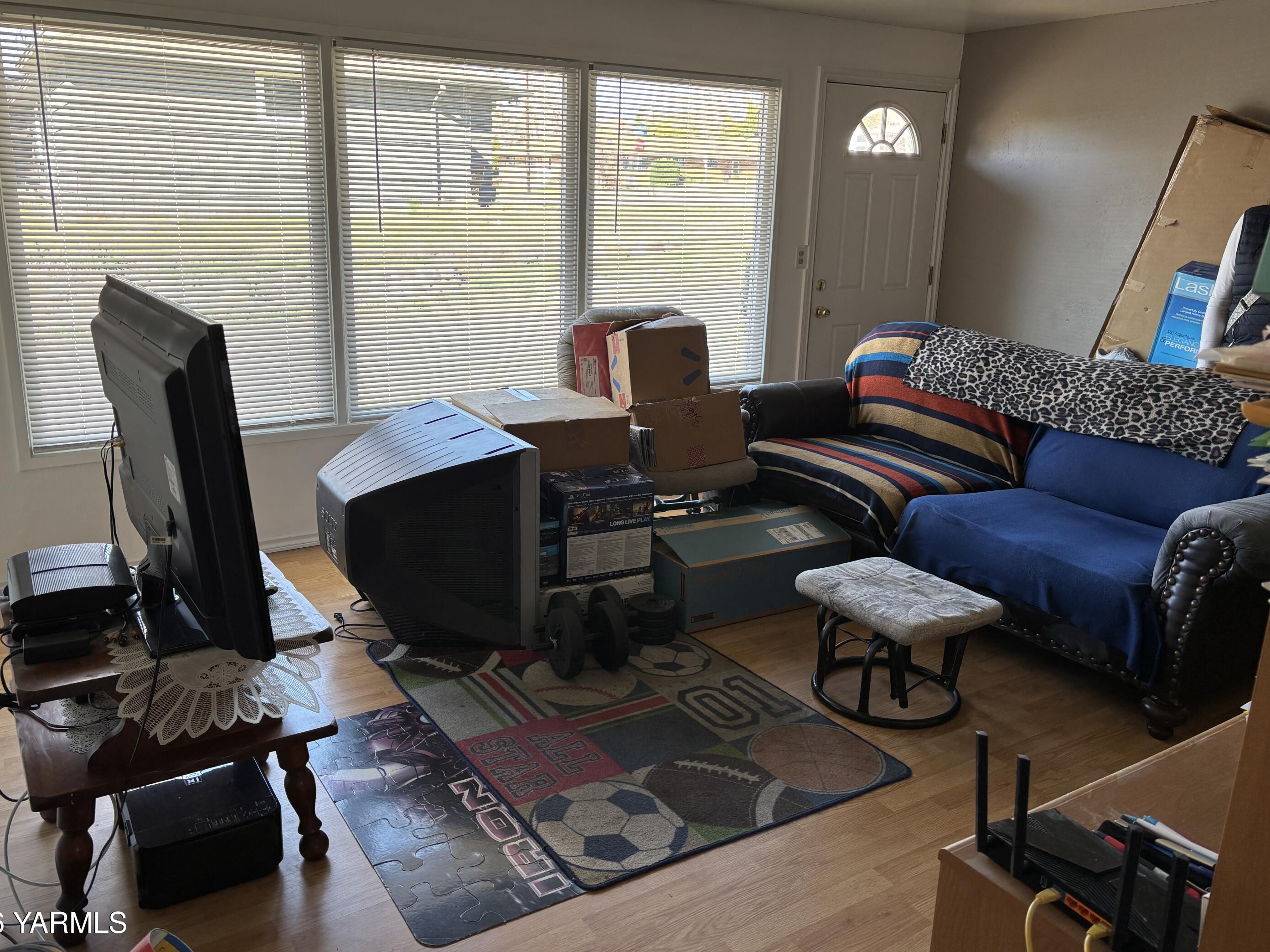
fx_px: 1027
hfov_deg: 63.4
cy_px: 457
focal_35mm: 28
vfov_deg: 49.7
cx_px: 601
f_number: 1.6
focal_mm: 5.96
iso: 64
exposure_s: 1/121
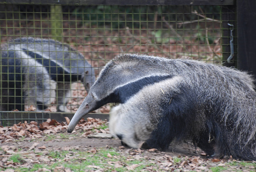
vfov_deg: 3.8
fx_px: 2563
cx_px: 128
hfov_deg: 5.7
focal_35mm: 360
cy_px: 86
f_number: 5.3
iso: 400
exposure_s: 1/100
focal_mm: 240
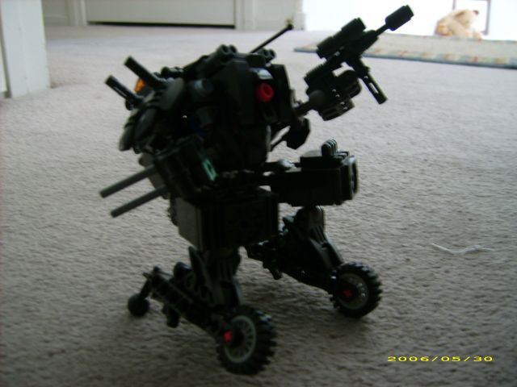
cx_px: 258
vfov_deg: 40.7
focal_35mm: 35
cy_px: 194
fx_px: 523
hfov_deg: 52.6
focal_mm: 5.95
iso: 50
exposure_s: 1/3
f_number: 2.8
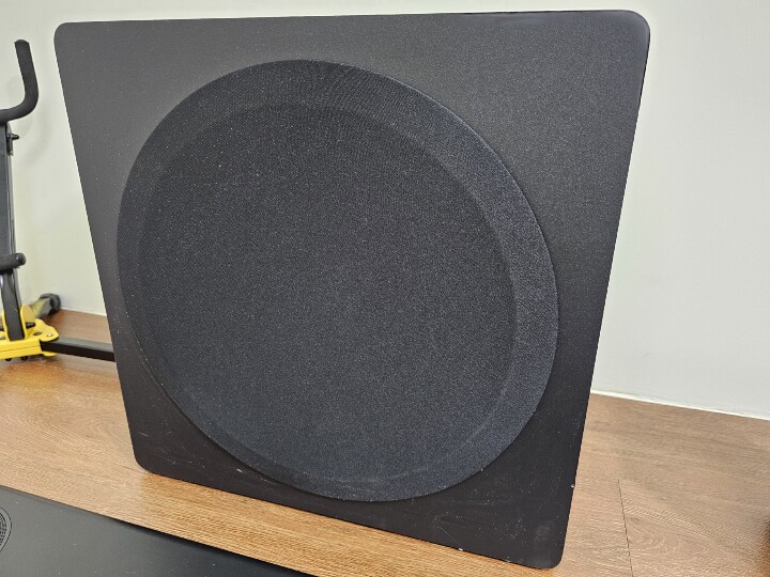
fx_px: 512
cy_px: 288
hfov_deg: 73.9
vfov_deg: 58.9
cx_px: 385
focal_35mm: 23
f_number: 1.7
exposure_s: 1/60
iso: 640
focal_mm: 6.3
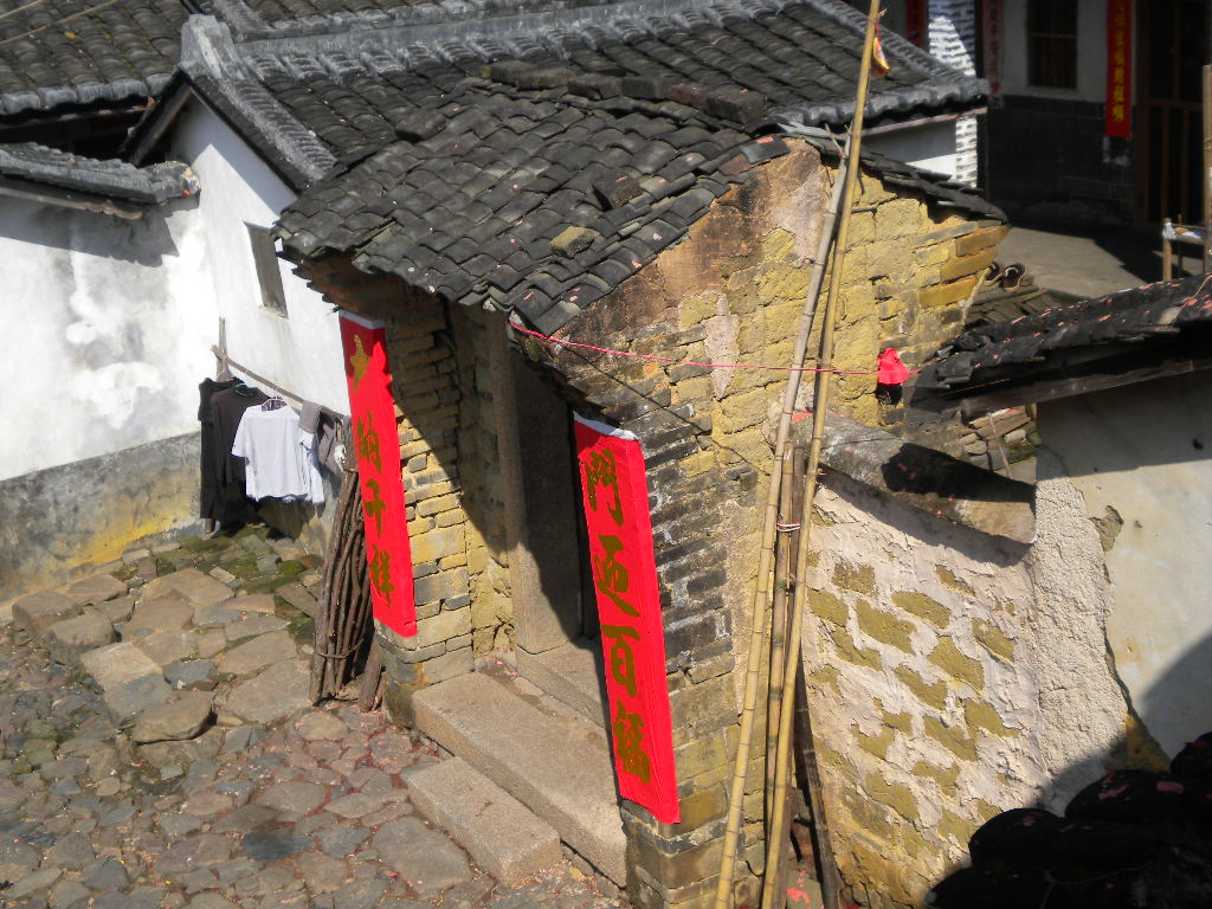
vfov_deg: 28.0
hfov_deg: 36.8
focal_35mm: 52
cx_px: 606
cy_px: 454
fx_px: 1821
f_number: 5.6
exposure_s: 1/513
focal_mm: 9.3
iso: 80
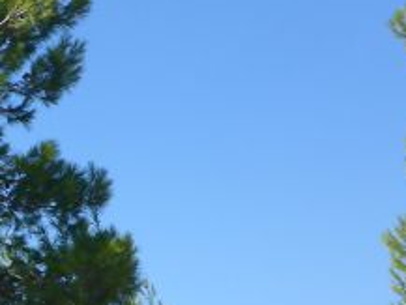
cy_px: 370
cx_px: -239
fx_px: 1209
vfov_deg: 13.9
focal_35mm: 103
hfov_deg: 16.9
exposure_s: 1/1000
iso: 100
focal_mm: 4.9
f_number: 3.3
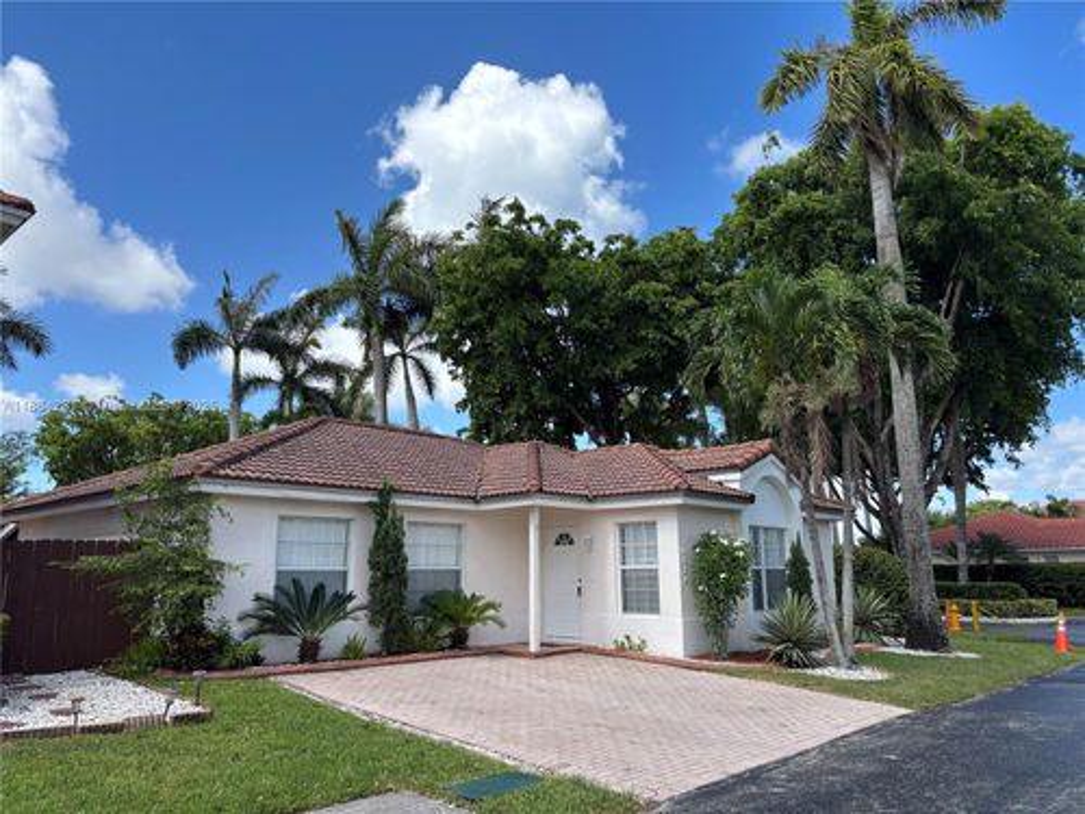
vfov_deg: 53.1
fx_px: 815
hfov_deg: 67.3
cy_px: 407
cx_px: 542
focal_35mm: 26
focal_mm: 5.96
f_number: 1.6
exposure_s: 1/1845
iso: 50
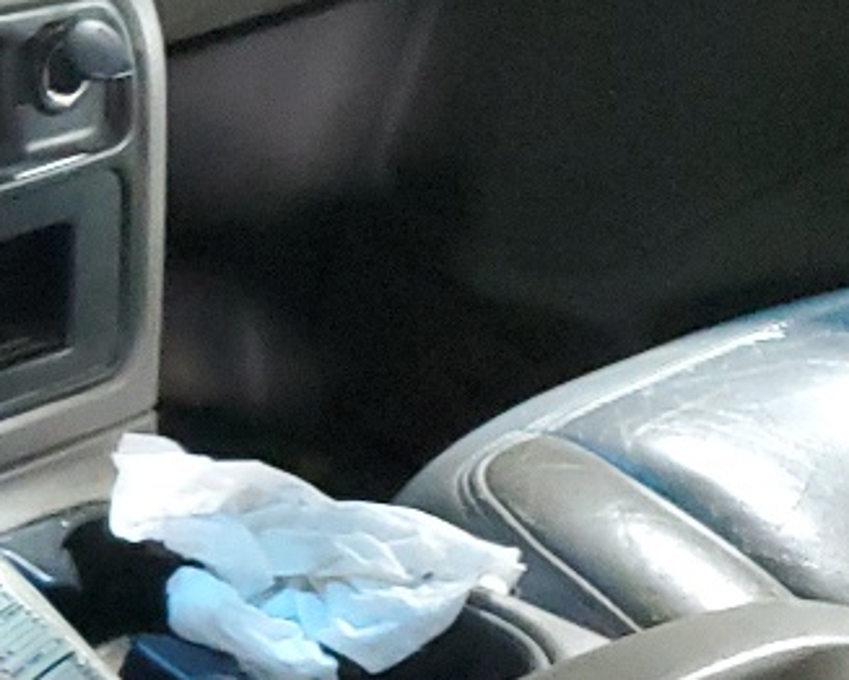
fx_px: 3118
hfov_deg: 13.3
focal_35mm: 124
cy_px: 670
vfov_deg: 12.3
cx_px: -867
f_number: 1.5
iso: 378
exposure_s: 1/15
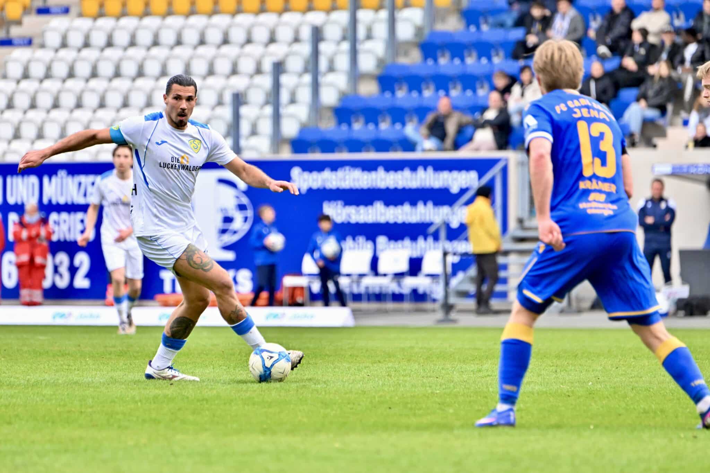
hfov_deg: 5.6
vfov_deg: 3.7
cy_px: 236
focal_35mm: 370
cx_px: 355
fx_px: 7296
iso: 2200
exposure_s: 1/1600
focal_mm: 370
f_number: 5.6
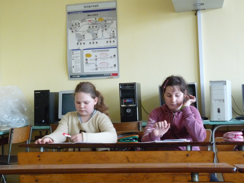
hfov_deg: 36.2
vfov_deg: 27.5
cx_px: 122
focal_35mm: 53
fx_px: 374
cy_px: 92
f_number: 3.2
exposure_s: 1/30
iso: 800
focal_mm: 9.5
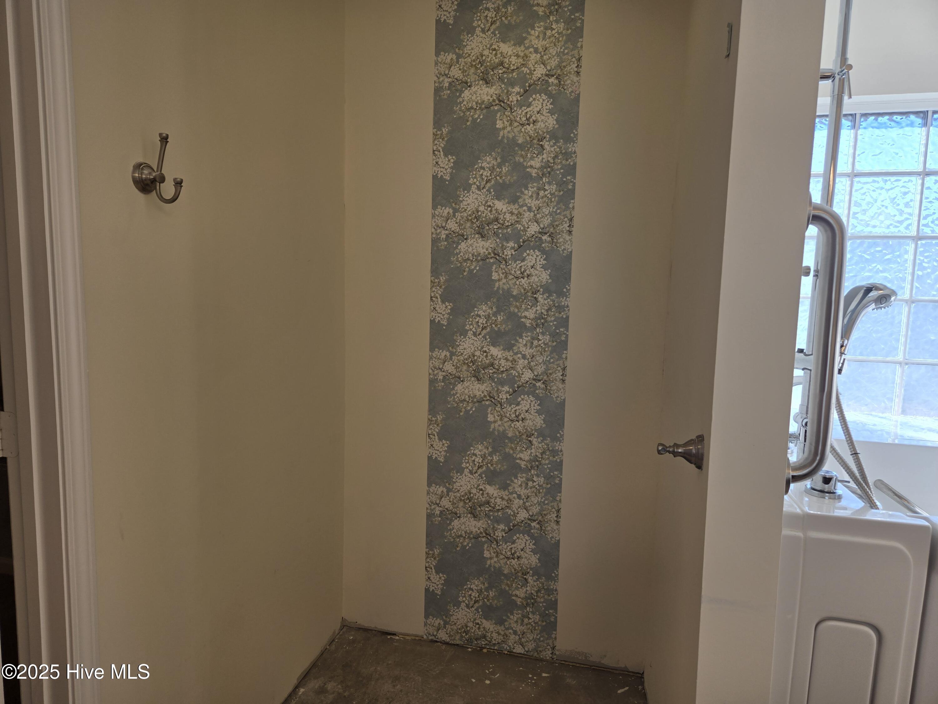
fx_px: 623
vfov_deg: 58.9
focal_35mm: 23
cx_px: 469
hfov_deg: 73.9
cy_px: 352
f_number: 1.8
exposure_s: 1/199
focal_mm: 5.4
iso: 25
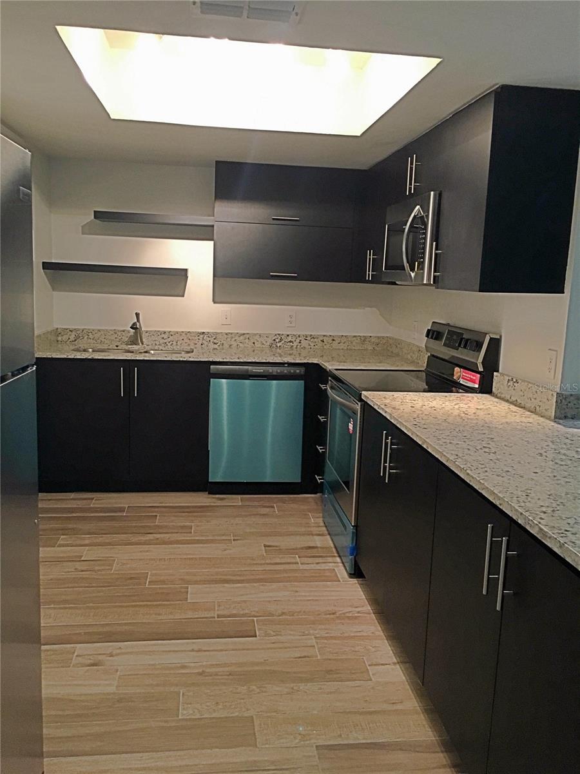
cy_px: 387
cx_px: 290
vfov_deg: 61.7
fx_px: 648
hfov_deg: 48.2
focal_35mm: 29
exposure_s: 1/30
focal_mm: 4.15
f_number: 2.2
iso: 160
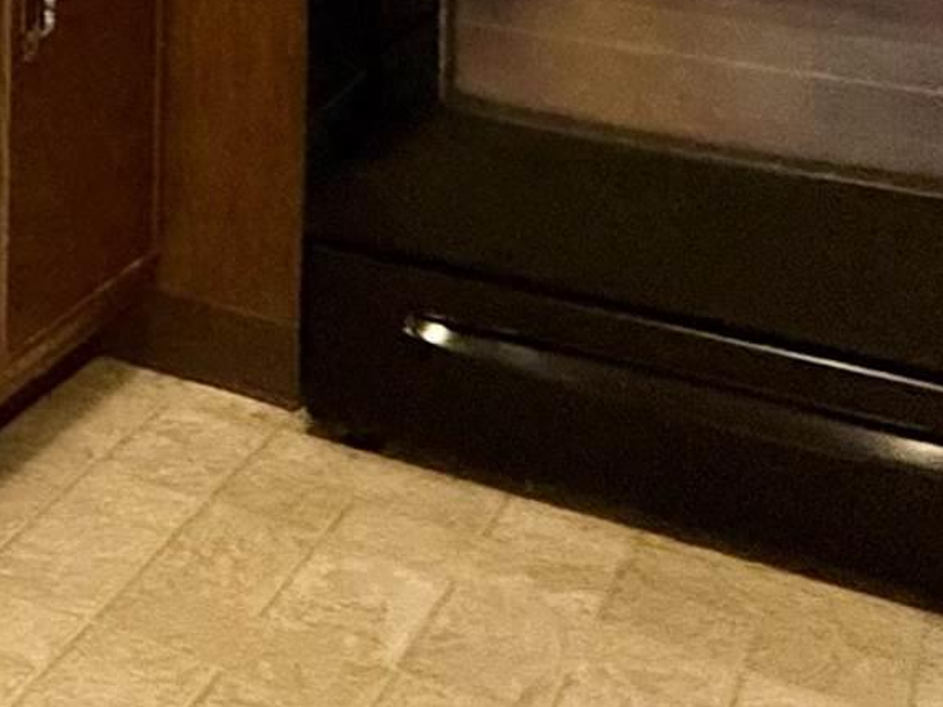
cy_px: -472
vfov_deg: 17.0
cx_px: -792
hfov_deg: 19.2
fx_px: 2044
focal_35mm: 75
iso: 400
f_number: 2.2
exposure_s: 1/60
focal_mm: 2.22
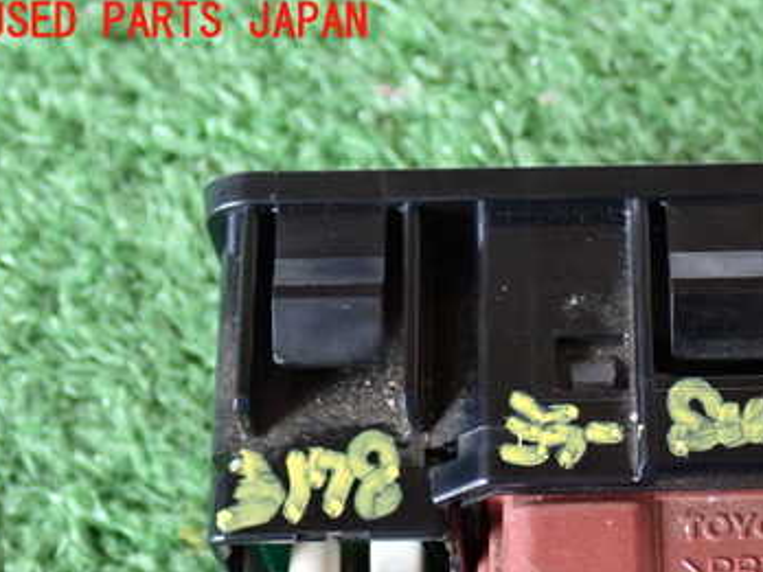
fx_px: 2050
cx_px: 627
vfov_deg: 15.7
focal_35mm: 93
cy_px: 489
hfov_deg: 20.8
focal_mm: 9.65
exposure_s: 1/50
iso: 640
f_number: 3.3
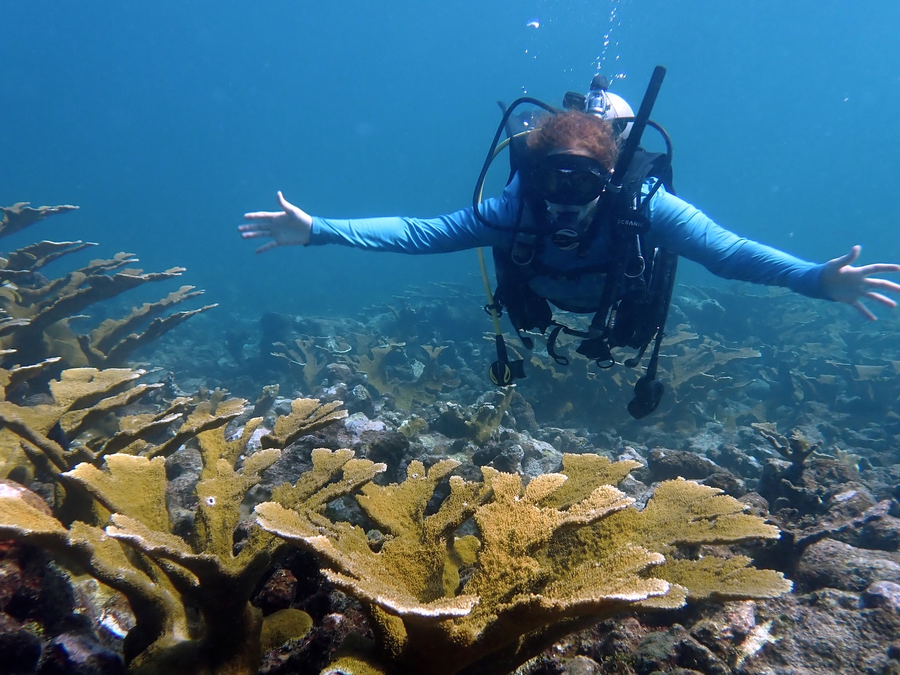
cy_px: 338
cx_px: 450
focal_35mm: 30
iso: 100
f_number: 3.2
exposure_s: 1/200
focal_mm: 5.4
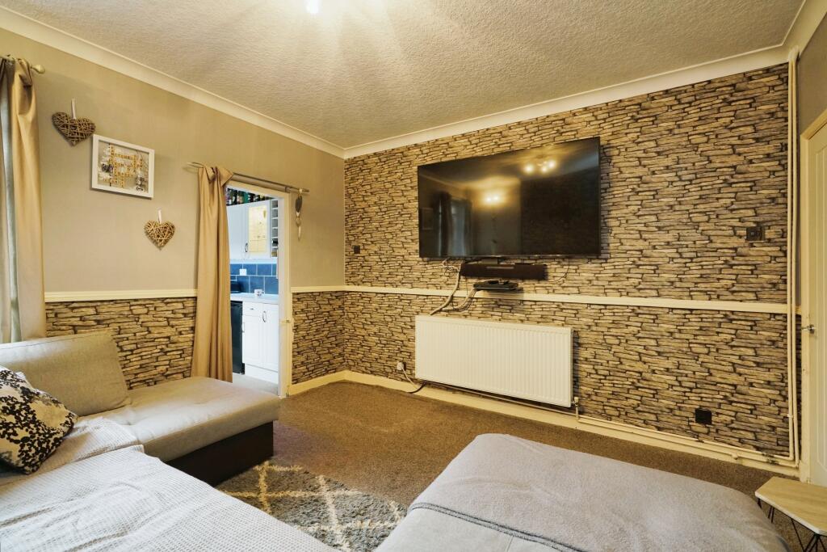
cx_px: 414
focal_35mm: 16
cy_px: 276
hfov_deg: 96.7
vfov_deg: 73.8
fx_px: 368
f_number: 7.1
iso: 2000
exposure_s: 1/10
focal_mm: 16
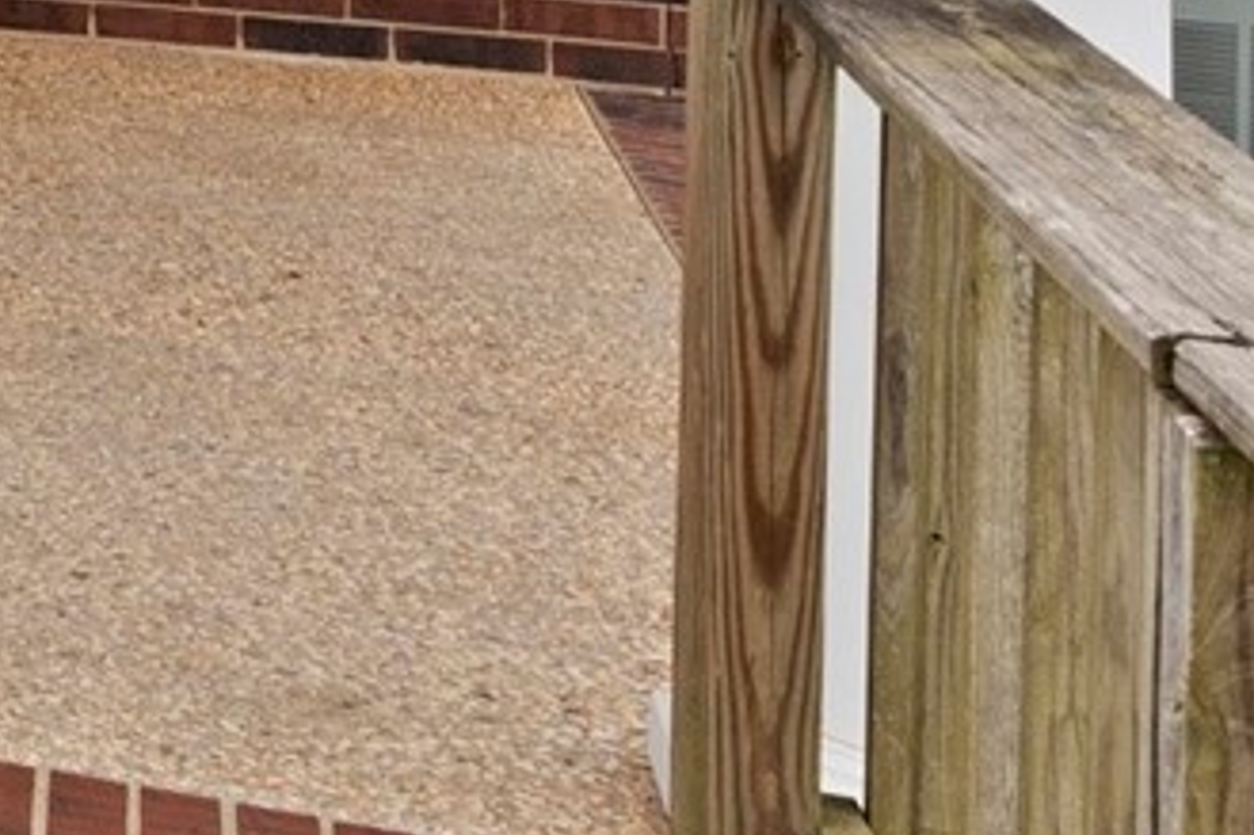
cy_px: -612
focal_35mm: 99
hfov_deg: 13.7
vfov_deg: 12.7
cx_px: -1868
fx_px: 3447
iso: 250
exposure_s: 1/30
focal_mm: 16
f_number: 9
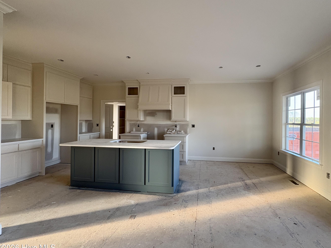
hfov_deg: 94.1
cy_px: 119
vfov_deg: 78.1
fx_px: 153
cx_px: 184
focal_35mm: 16
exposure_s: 1/91
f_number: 2.2
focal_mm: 2.22
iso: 250
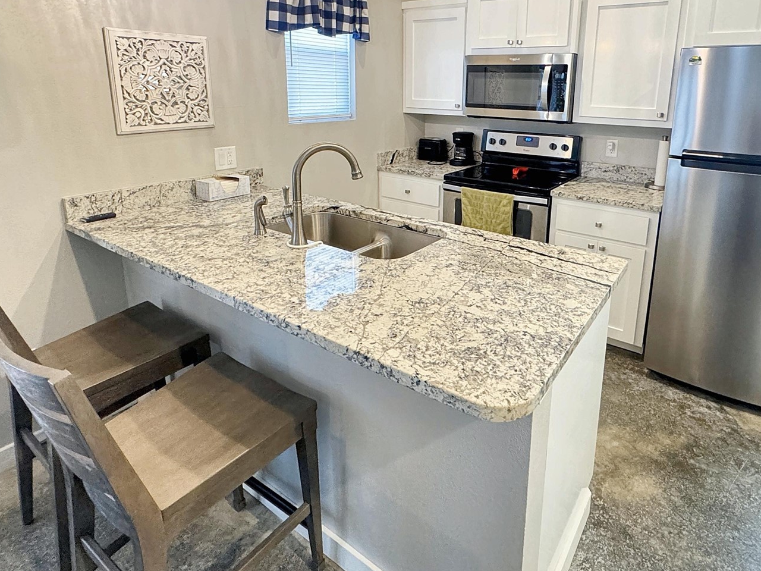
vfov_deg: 61.6
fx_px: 462
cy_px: 183
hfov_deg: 78.5
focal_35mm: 21
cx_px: 435
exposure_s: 1/60
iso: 800
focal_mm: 2.2
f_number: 2.2
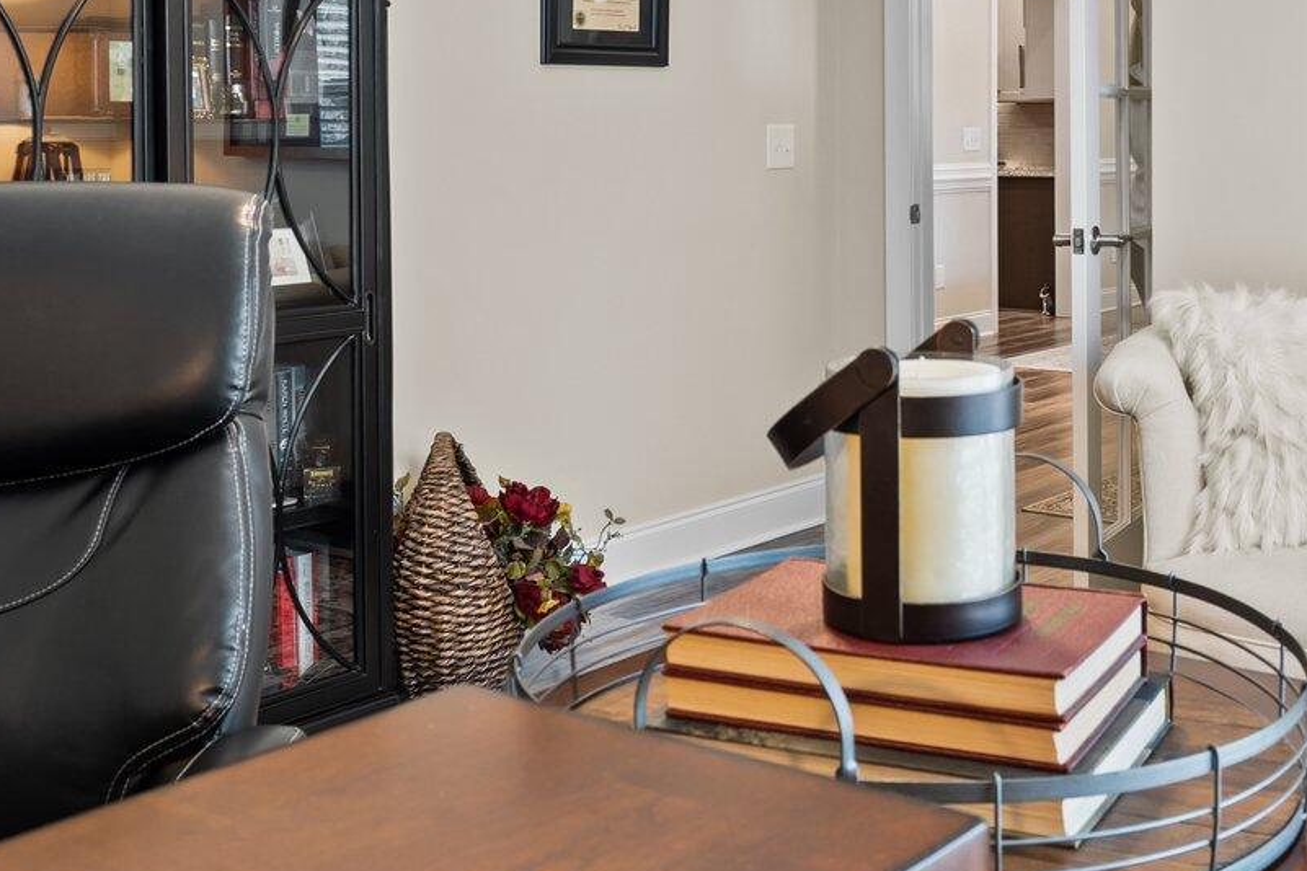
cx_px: 868
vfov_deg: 28.5
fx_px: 1670
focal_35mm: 46
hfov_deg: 42.2
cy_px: 156
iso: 400
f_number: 7.1
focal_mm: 18
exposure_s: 1/2
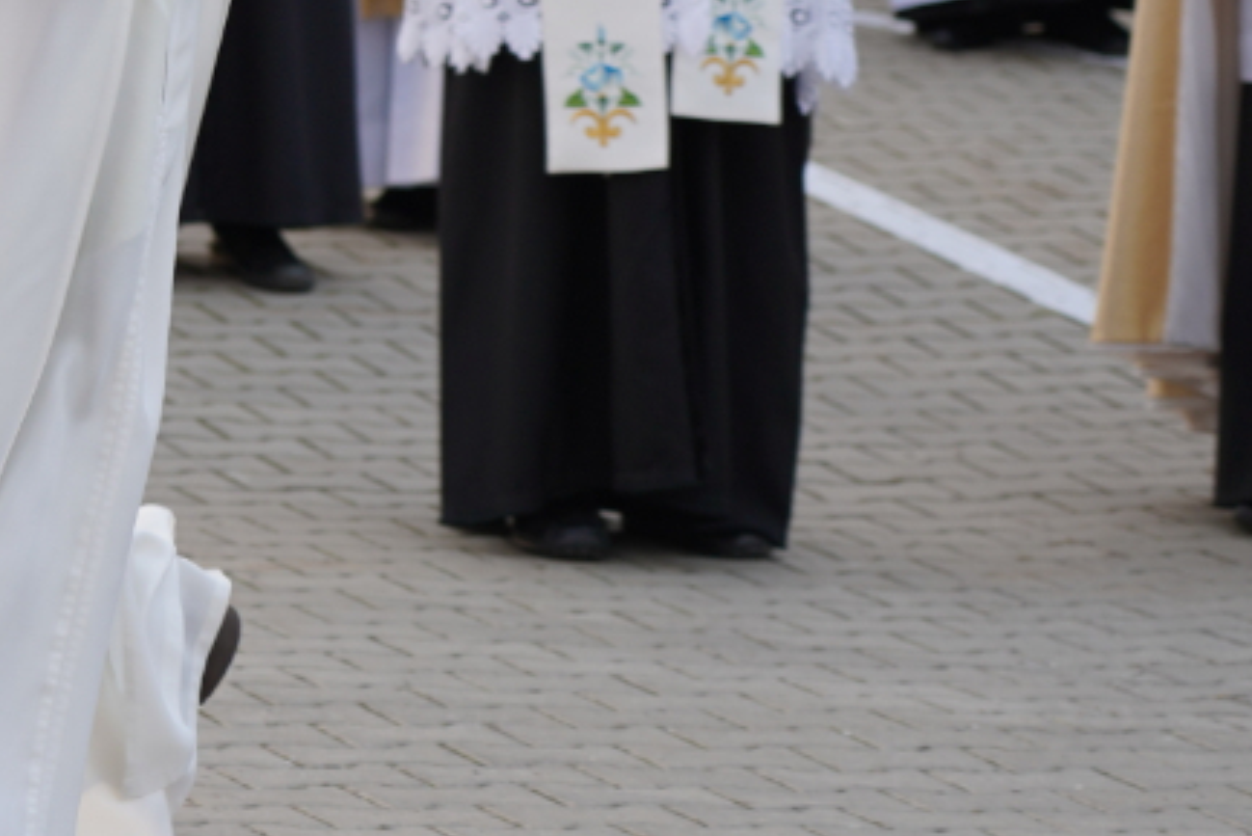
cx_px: 6
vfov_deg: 4.8
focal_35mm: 288
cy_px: -97
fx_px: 10019
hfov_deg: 7.1
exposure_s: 1/160
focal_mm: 96
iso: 200
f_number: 4
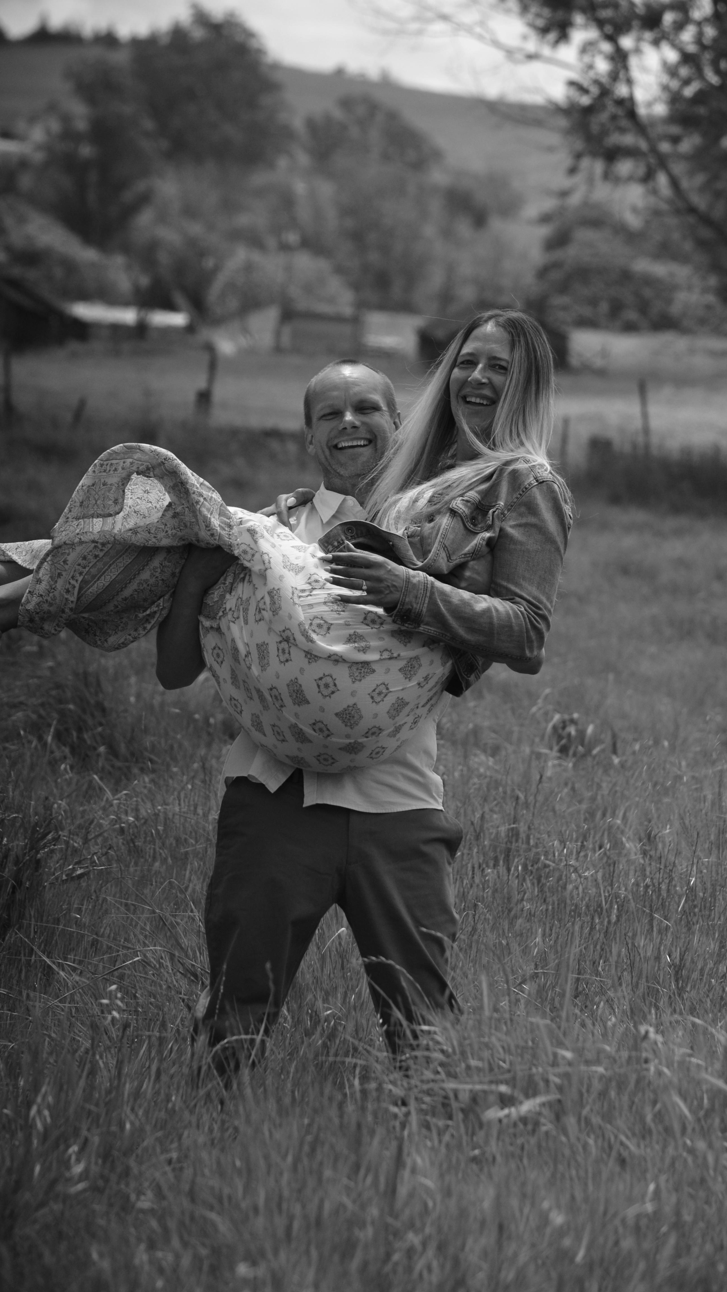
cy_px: 644
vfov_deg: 10.5
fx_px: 7024
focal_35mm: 205
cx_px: 363
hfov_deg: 5.9
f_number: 5.6
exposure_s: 1/1600
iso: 400
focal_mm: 130
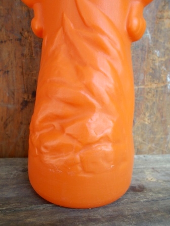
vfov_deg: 60.0
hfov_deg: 46.8
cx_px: 85
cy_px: 113
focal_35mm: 30
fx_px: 196
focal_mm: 5.3
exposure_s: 1/25
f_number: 3.4
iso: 100
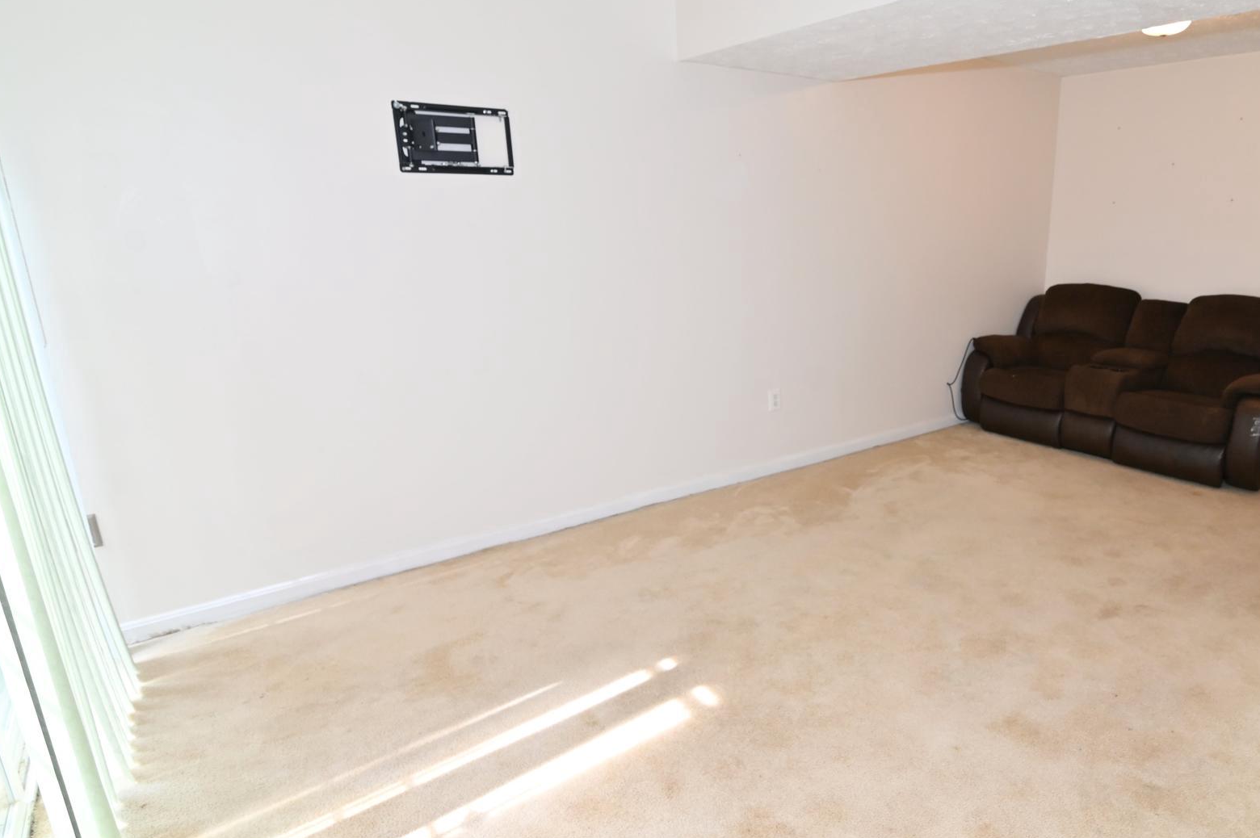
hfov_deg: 79.4
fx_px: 735
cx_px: 806
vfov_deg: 59.4
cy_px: 415
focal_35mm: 21
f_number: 5.6
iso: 640
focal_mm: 16
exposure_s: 1/100
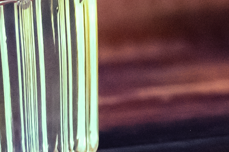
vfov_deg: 1.4
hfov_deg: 2.1
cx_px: -202
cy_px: -197
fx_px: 6252
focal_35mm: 983
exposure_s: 1/60
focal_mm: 83
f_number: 5
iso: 5000
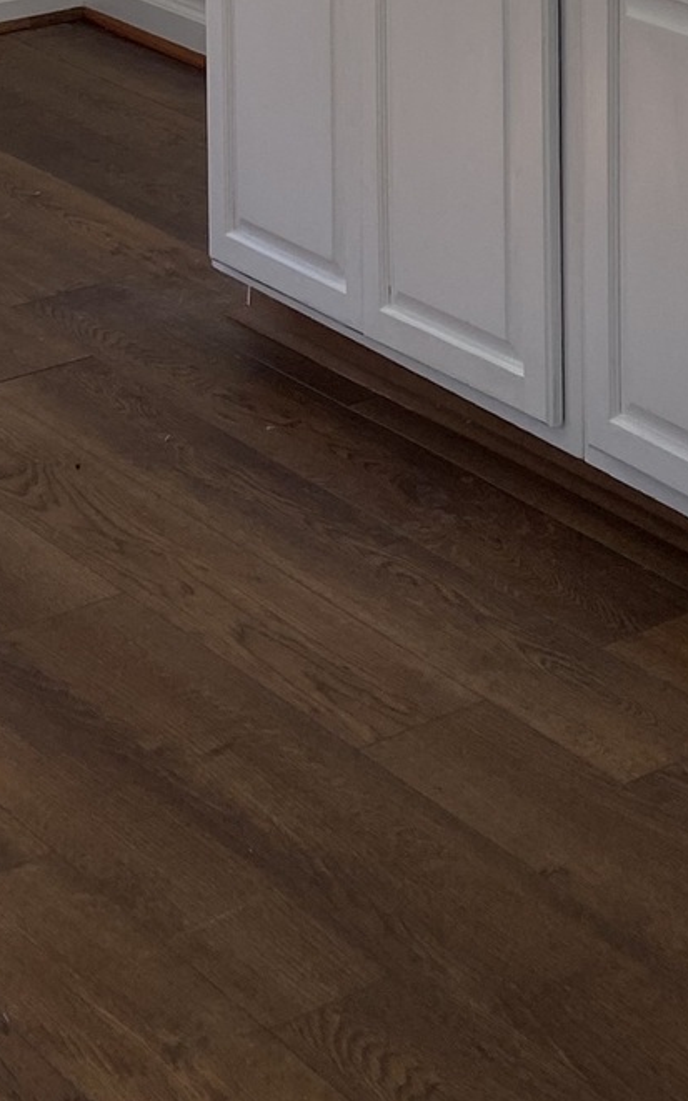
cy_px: -390
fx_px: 2881
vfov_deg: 19.7
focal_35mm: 96
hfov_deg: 13.5
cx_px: 658
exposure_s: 1/121
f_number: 1.8
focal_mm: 4.25
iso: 32
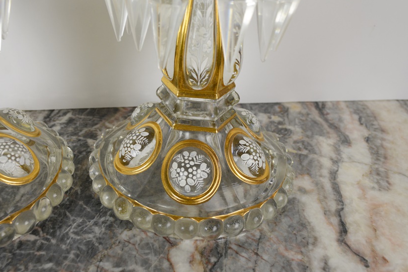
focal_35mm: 36
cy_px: 136
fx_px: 408
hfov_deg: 53.1
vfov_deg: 36.9
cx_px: 188
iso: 400
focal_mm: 22
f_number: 5.6
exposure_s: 1/125
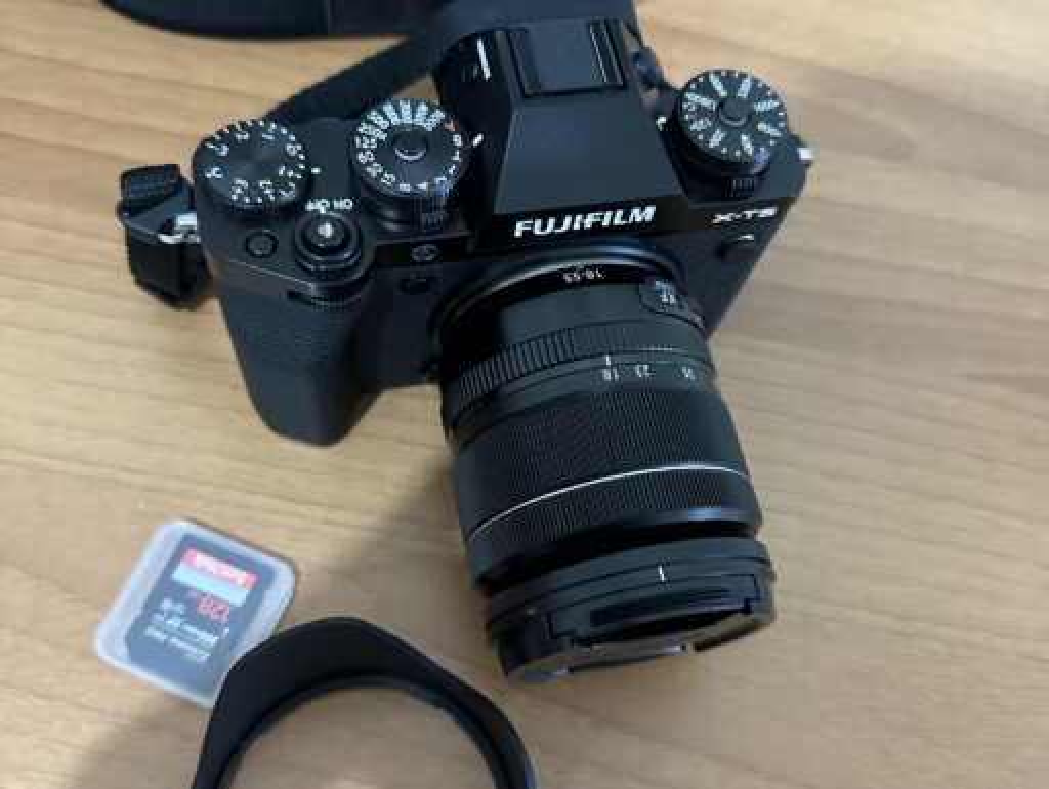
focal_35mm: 24
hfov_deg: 71.5
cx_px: 524
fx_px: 728
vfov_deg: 56.9
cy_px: 394
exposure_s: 1/30
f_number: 1.78
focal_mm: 6.86
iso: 1000
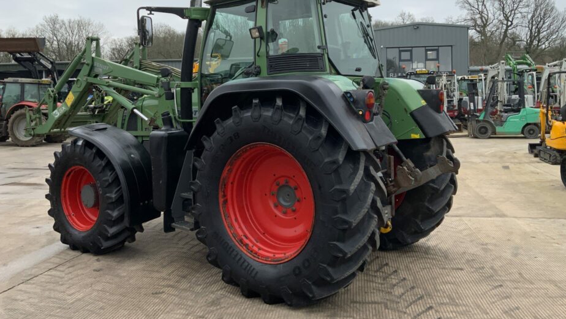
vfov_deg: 33.4
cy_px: 107
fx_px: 525
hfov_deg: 56.6
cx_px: 279
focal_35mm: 35
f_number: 1.8
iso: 16
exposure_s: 1/342
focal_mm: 3
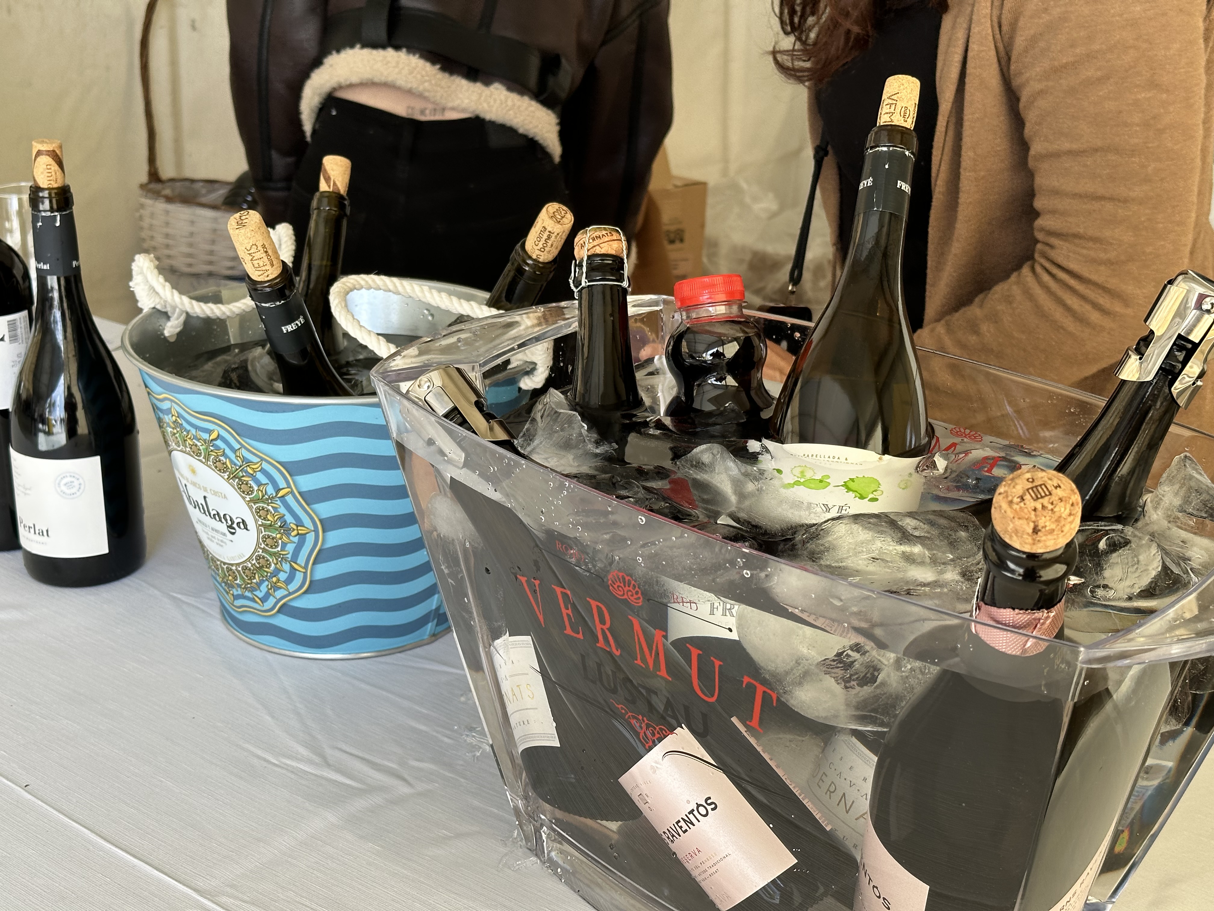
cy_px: 456
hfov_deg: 39.7
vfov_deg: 30.3
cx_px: 607
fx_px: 1683
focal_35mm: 48
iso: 50
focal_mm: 6.86
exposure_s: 1/185
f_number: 1.78
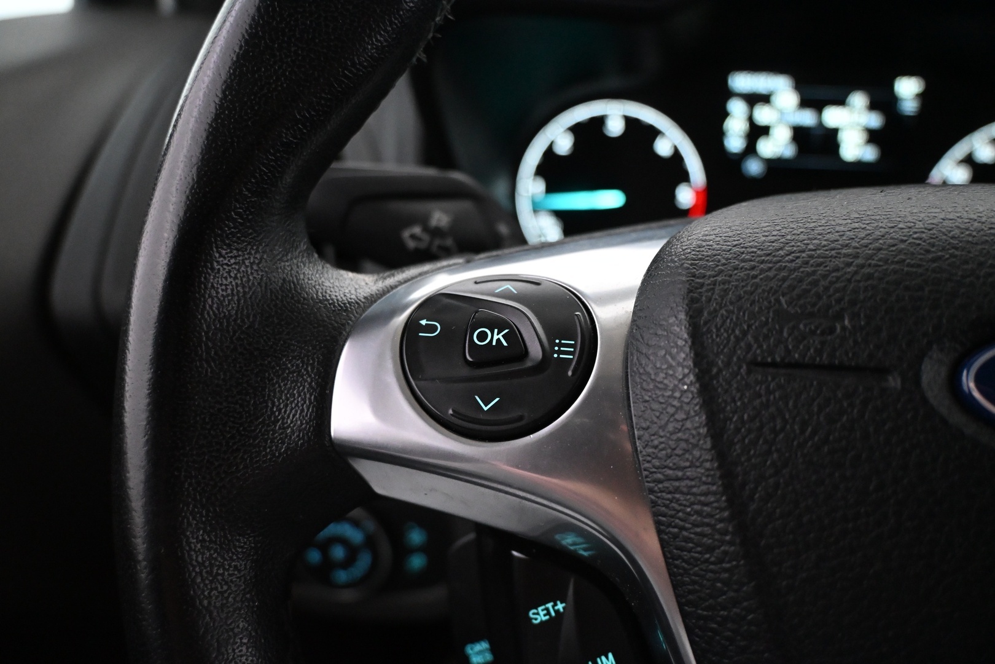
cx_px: 498
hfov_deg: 61.9
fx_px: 829
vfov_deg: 43.6
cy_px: 332
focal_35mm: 30
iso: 4000
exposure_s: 1/60
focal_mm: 20
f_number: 3.8
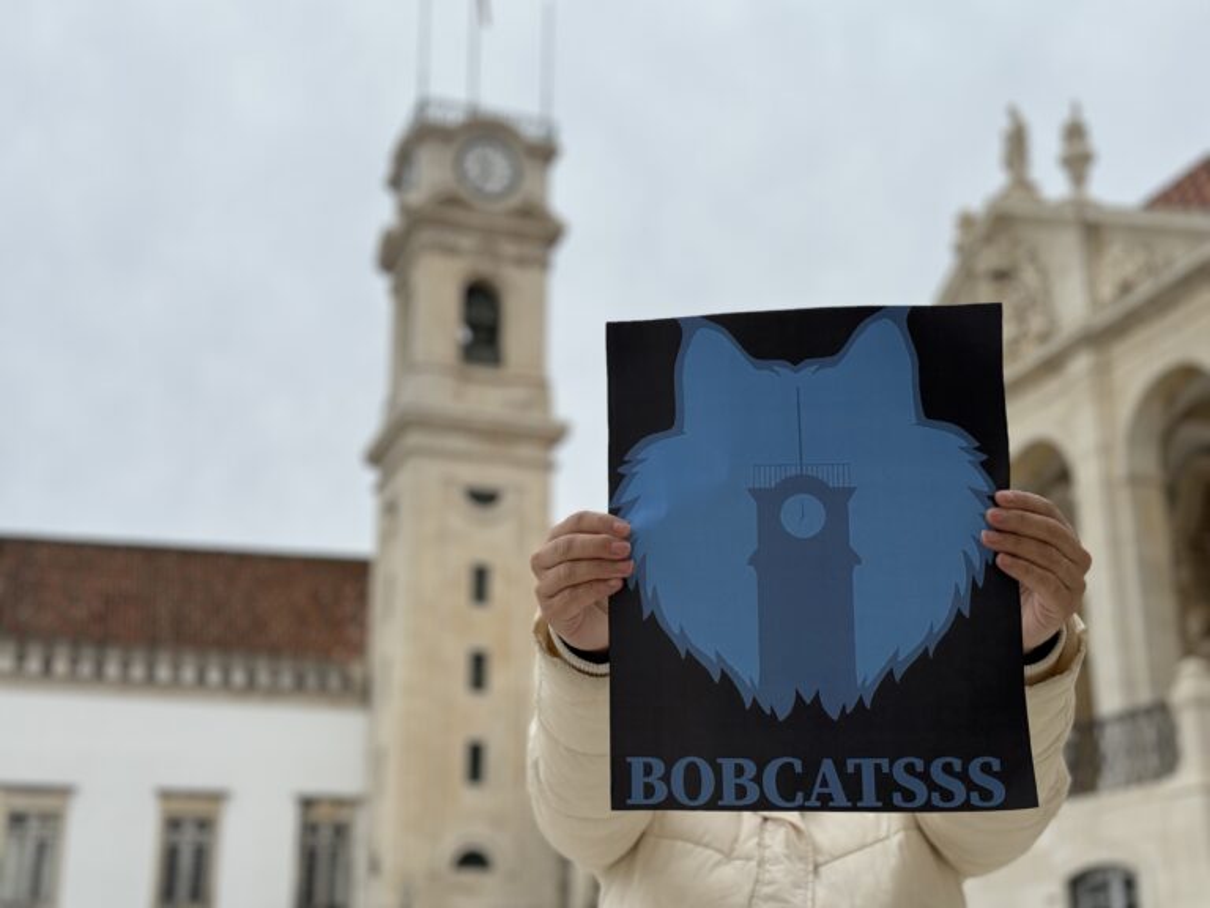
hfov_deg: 39.7
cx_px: 605
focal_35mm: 48
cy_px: 454
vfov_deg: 30.3
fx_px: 1678
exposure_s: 1/2045
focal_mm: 6.86
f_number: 1.78
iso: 64
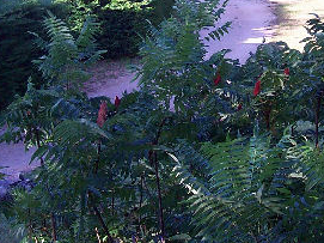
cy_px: 23
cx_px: 210
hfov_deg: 21.0
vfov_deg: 15.7
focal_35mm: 93
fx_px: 870
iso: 80
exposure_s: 1/163
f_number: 2.7
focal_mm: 6
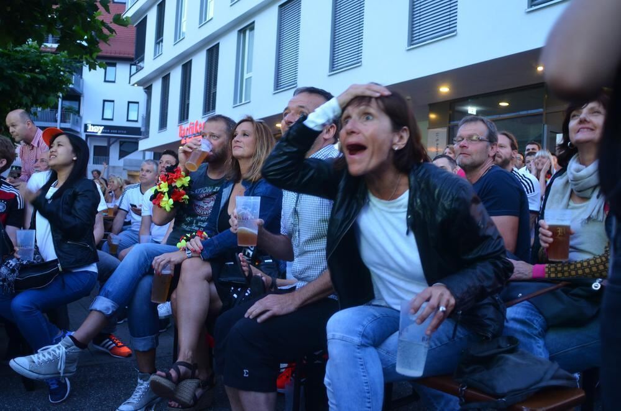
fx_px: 516
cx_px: 310
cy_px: 206
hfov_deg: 62.0
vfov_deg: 43.4
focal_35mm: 30
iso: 800
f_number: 2.8
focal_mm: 20
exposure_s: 1/40
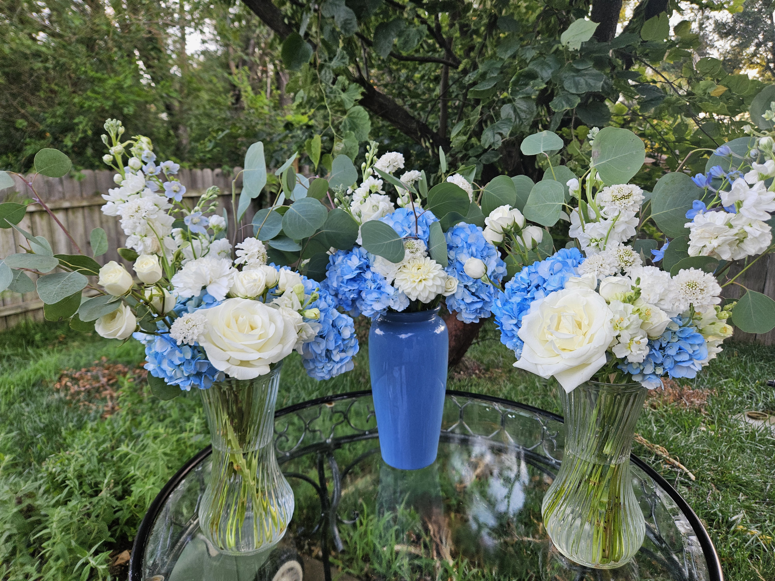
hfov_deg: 73.9
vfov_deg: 58.9
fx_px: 515
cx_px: 388
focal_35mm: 23
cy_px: 290
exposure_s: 1/180
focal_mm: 5.4
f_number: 1.8
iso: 80
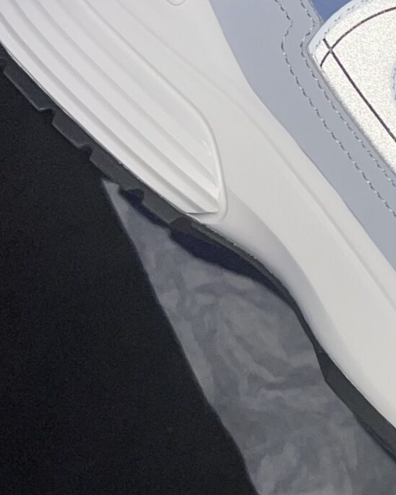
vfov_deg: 20.1
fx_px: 1392
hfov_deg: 14.9
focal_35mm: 95
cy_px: 151
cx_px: 619
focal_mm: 5.7
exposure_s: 1/4
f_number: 1.5
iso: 32
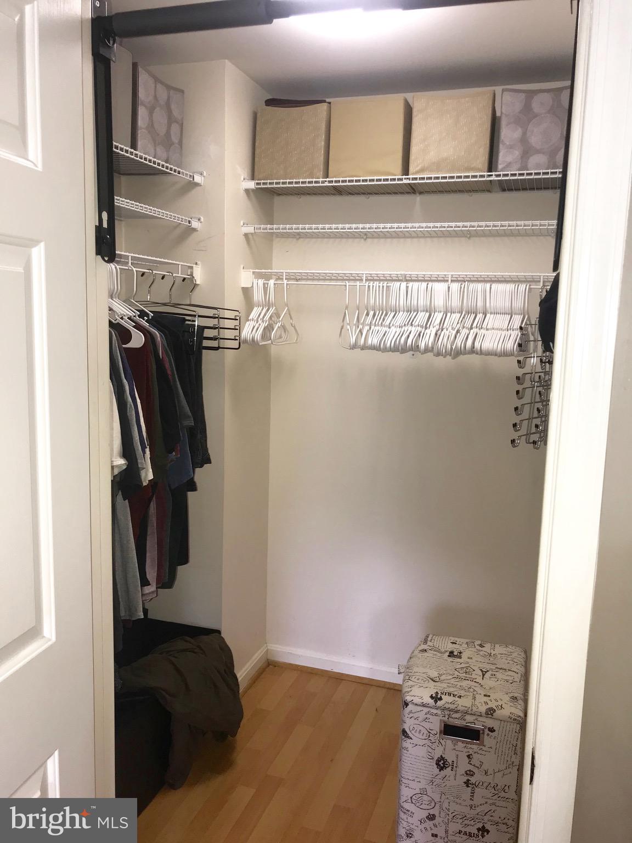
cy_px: 422
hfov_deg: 49.7
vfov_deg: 63.4
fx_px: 682
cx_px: 316
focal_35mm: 28
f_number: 1.8
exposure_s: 1/30
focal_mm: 3.99
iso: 32
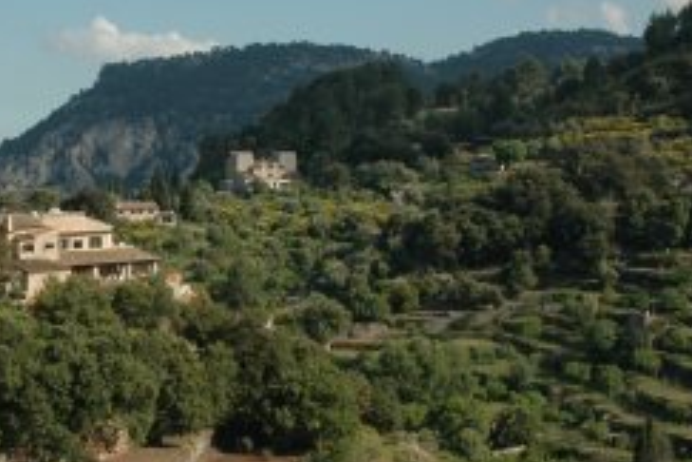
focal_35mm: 80
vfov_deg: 17.0
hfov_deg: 24.7
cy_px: 294
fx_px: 1538
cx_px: 83
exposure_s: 1/320
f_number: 9
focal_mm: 18
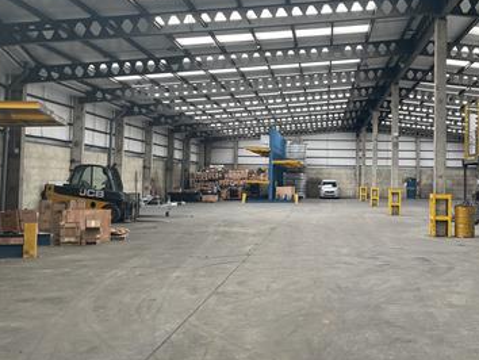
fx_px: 651
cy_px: 158
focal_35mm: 47
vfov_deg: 30.9
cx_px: 346
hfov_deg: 39.5
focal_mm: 4.2
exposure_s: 1/121
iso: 40
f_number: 1.6
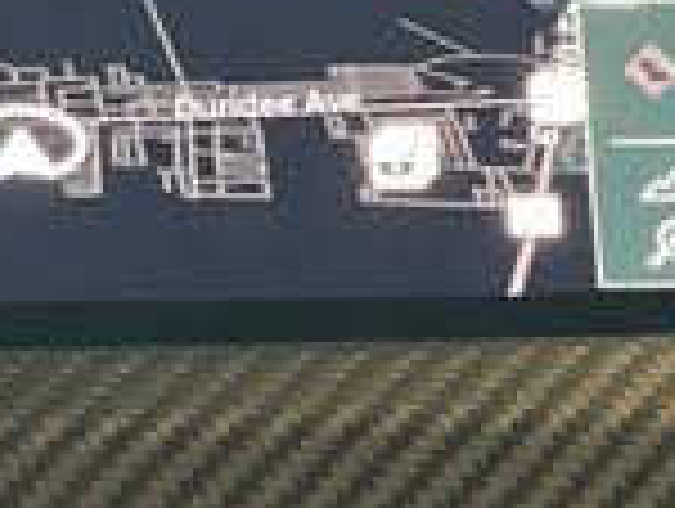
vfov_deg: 4.5
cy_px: 229
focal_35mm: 328
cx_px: -202
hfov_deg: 6.0
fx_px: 6406
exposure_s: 1/15
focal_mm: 9
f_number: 2.8
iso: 500
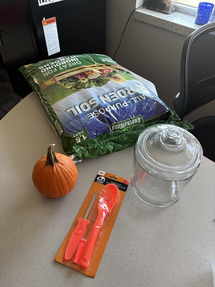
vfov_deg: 67.3
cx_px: 108
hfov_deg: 53.1
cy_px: 144
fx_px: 215
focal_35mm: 26
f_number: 1.6
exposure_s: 1/60
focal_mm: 5.96
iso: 160
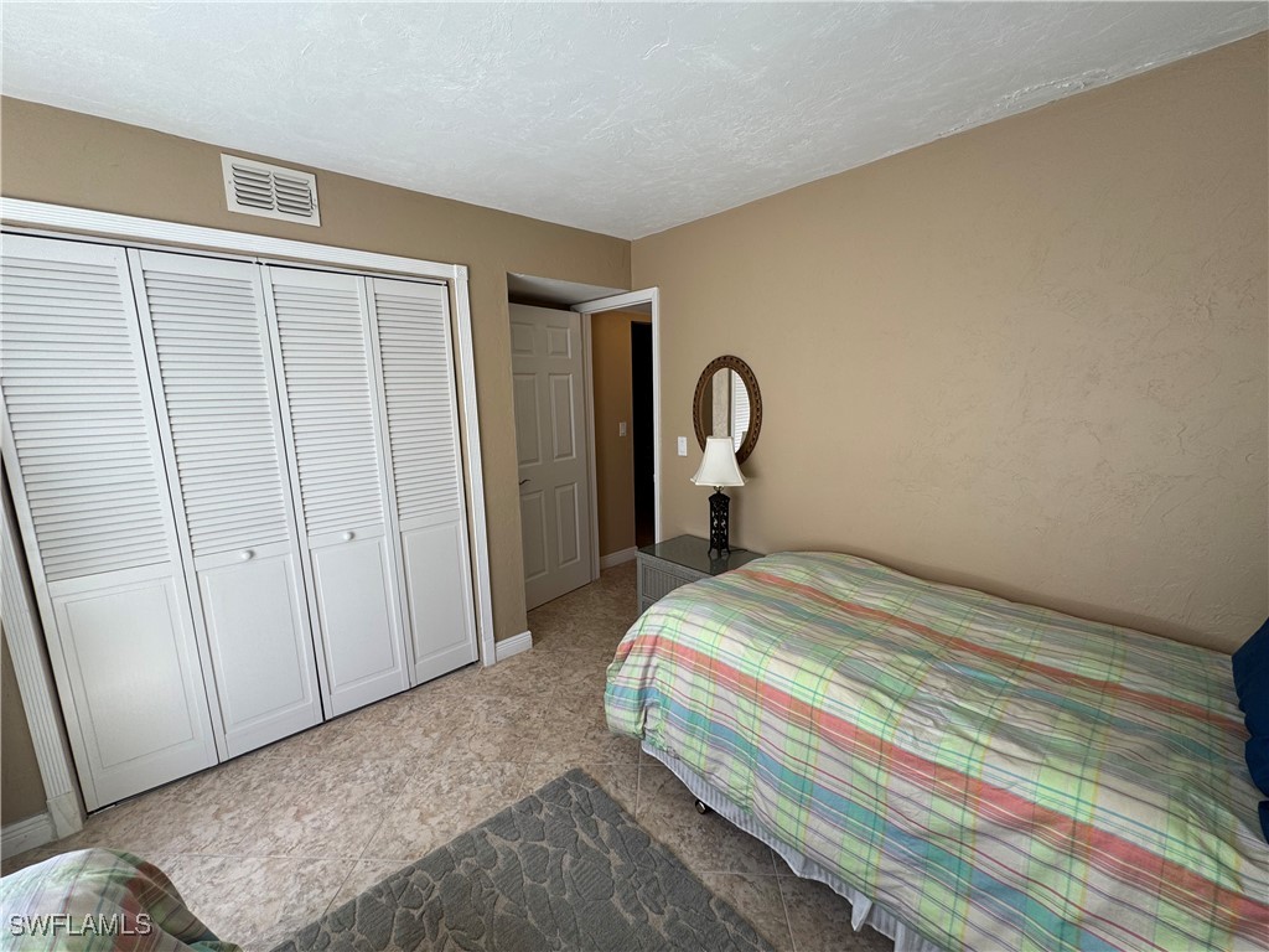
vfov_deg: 85.7
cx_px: 634
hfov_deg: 102.1
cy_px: 476
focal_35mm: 14
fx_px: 513
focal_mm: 2.22
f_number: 2.2
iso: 50
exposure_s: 1/99
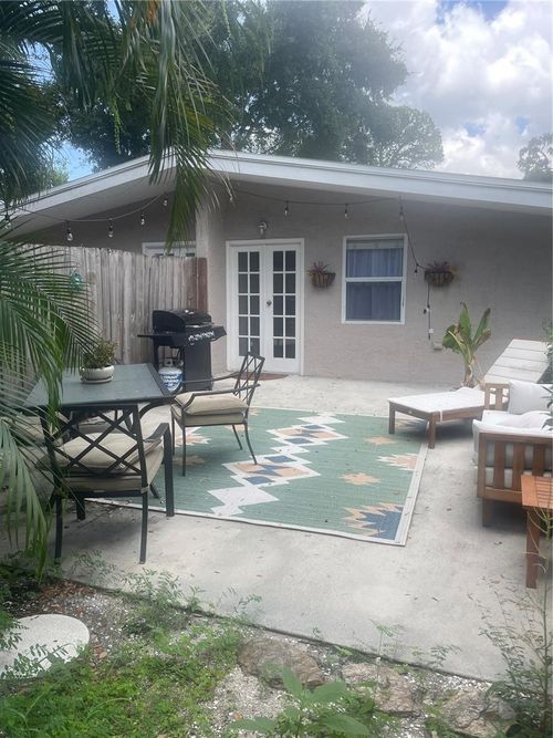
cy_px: 369
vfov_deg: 67.3
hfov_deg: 53.0
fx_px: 554
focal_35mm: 26
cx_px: 276
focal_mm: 4.2
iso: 32
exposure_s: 1/785
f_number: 1.6
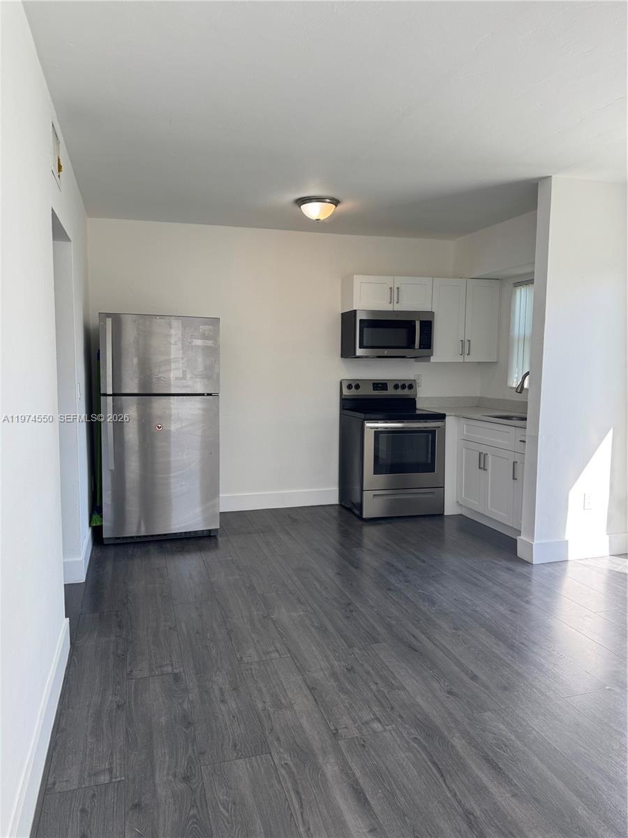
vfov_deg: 71.6
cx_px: 314
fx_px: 581
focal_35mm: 24
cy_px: 419
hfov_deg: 56.8
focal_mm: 6.76
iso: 80
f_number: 1.78
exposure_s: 1/368
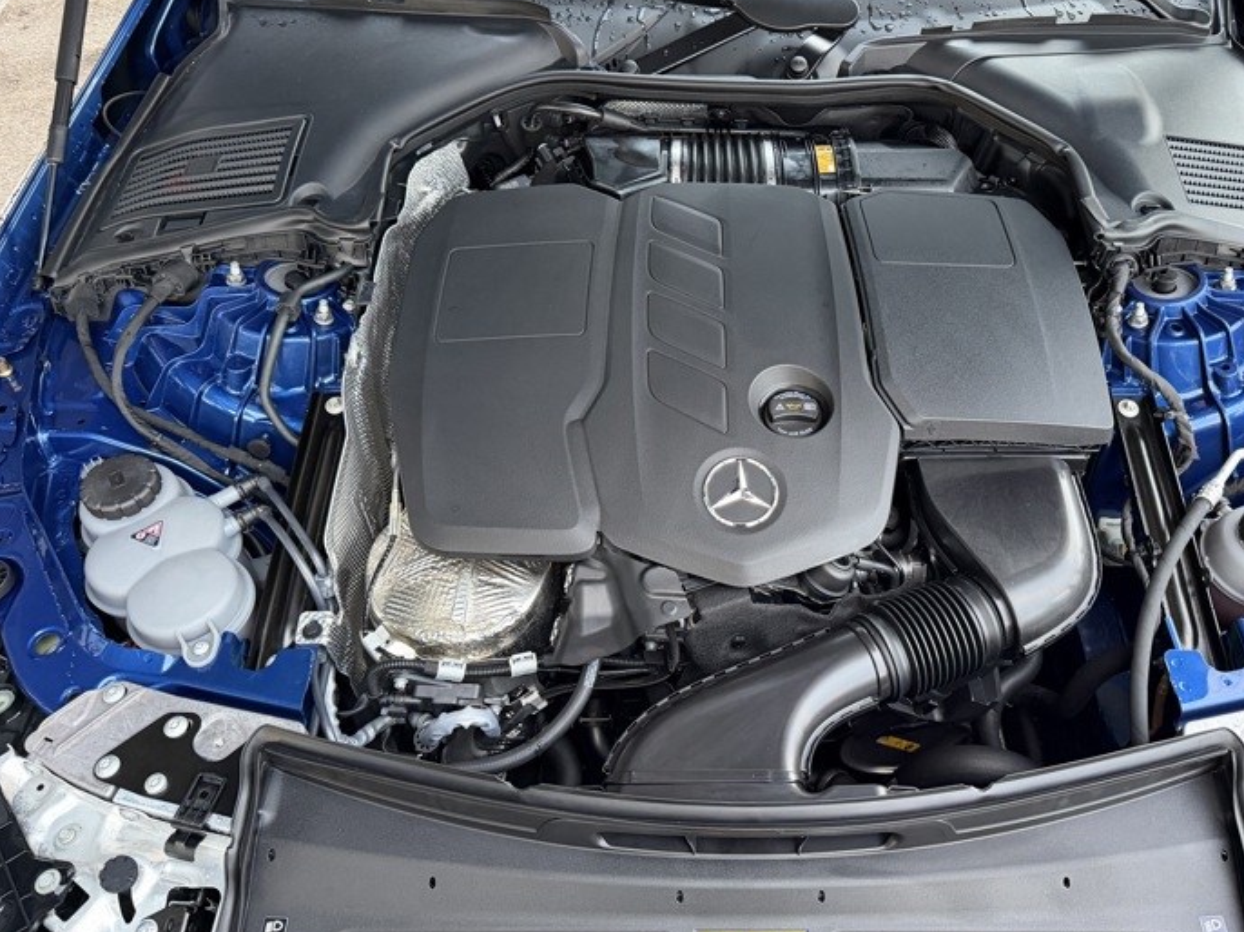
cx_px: 695
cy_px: 399
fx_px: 1006
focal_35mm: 28
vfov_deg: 49.6
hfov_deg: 63.3
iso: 500
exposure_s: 1/50
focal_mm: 6.76
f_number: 1.78
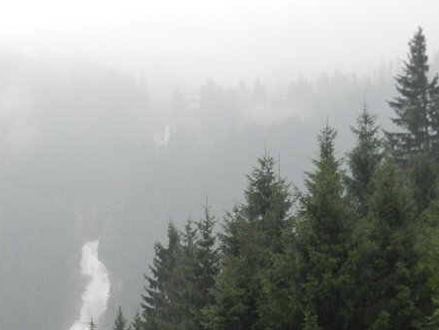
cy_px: 307
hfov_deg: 18.3
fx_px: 1344
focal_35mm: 106
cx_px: 50
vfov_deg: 13.8
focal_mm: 8.1
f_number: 4.2
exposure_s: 1/100
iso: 160
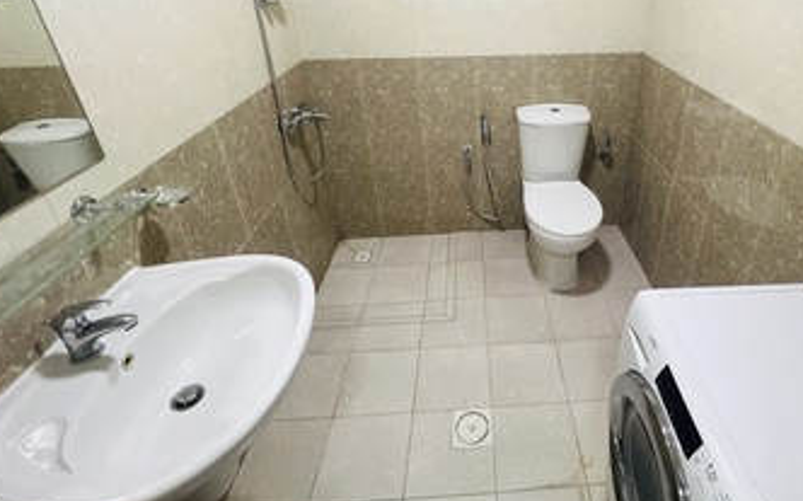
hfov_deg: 86.5
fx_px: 416
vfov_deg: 60.9
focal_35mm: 19
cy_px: 173
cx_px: 497
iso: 320
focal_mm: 1.57
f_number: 1.8
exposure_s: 1/50
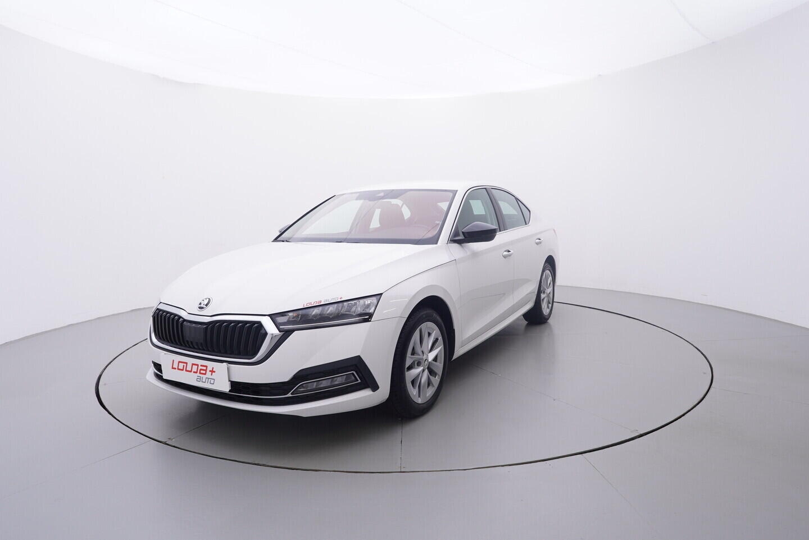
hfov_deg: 77.3
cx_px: 404
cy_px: 270
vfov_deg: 56.2
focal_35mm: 22
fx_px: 506
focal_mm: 15
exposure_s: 1/80
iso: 200
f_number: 5
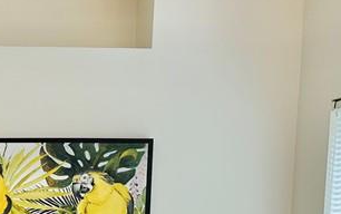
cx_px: -68
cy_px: 314
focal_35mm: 85
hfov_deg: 22.4
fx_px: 791
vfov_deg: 14.4
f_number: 1.78
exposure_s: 1/132
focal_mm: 6.86
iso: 64
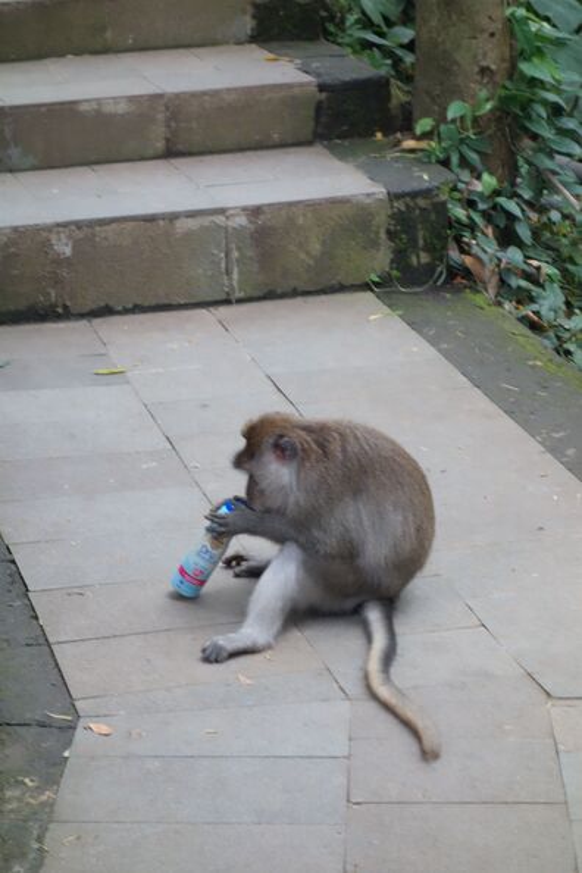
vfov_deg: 20.4
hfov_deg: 13.7
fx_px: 2425
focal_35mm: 100
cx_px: 291
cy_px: 436
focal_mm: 37.1
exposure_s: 1/100
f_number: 4.9
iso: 800
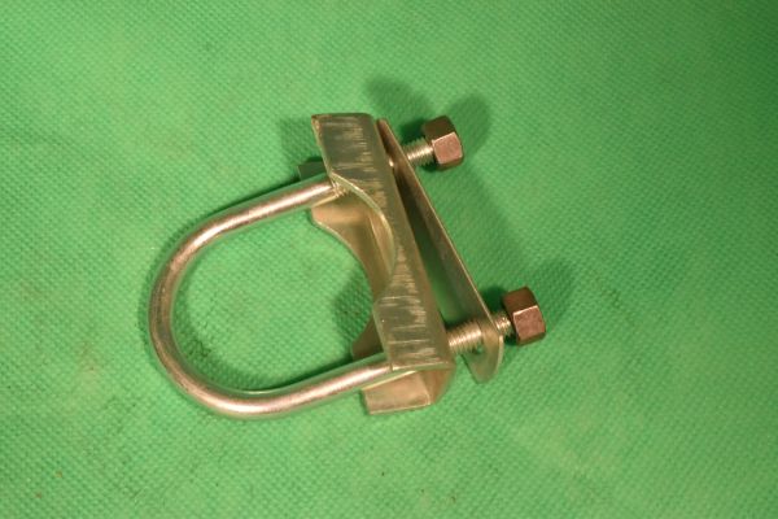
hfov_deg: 24.6
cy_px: 260
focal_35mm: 82
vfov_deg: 16.6
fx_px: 1783
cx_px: 389
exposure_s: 1/100
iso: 4000
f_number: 20
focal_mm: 55
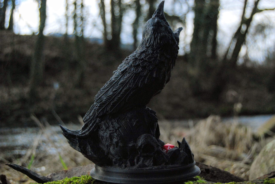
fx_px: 436
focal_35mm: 57
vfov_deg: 23.8
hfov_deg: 35.0
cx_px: 138
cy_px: 92
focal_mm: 38
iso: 800
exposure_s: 1/1000
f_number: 5
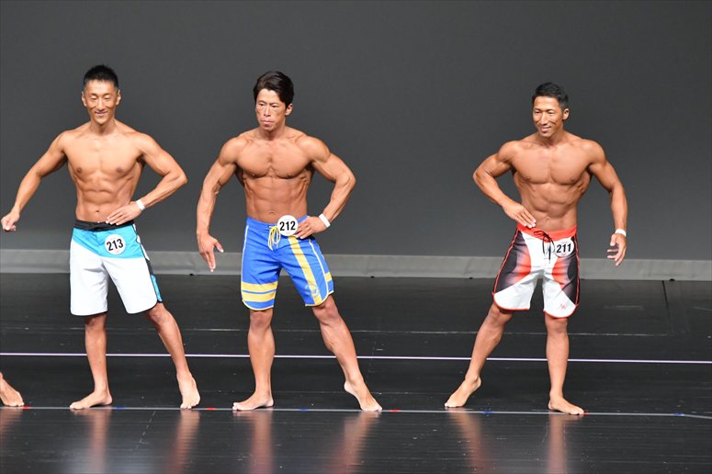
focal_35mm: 285
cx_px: 356
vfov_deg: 4.8
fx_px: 5634
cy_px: 237
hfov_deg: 7.2
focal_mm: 190
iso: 5000
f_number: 5.6
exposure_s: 1/400
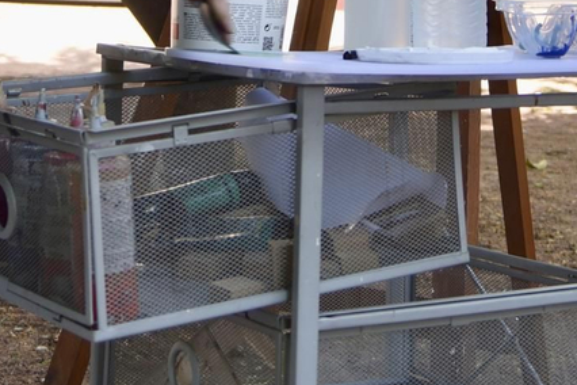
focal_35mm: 109
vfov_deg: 11.6
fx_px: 1747
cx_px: 238
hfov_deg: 18.7
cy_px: -329
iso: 100
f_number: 5.6
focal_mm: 29
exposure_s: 1/125
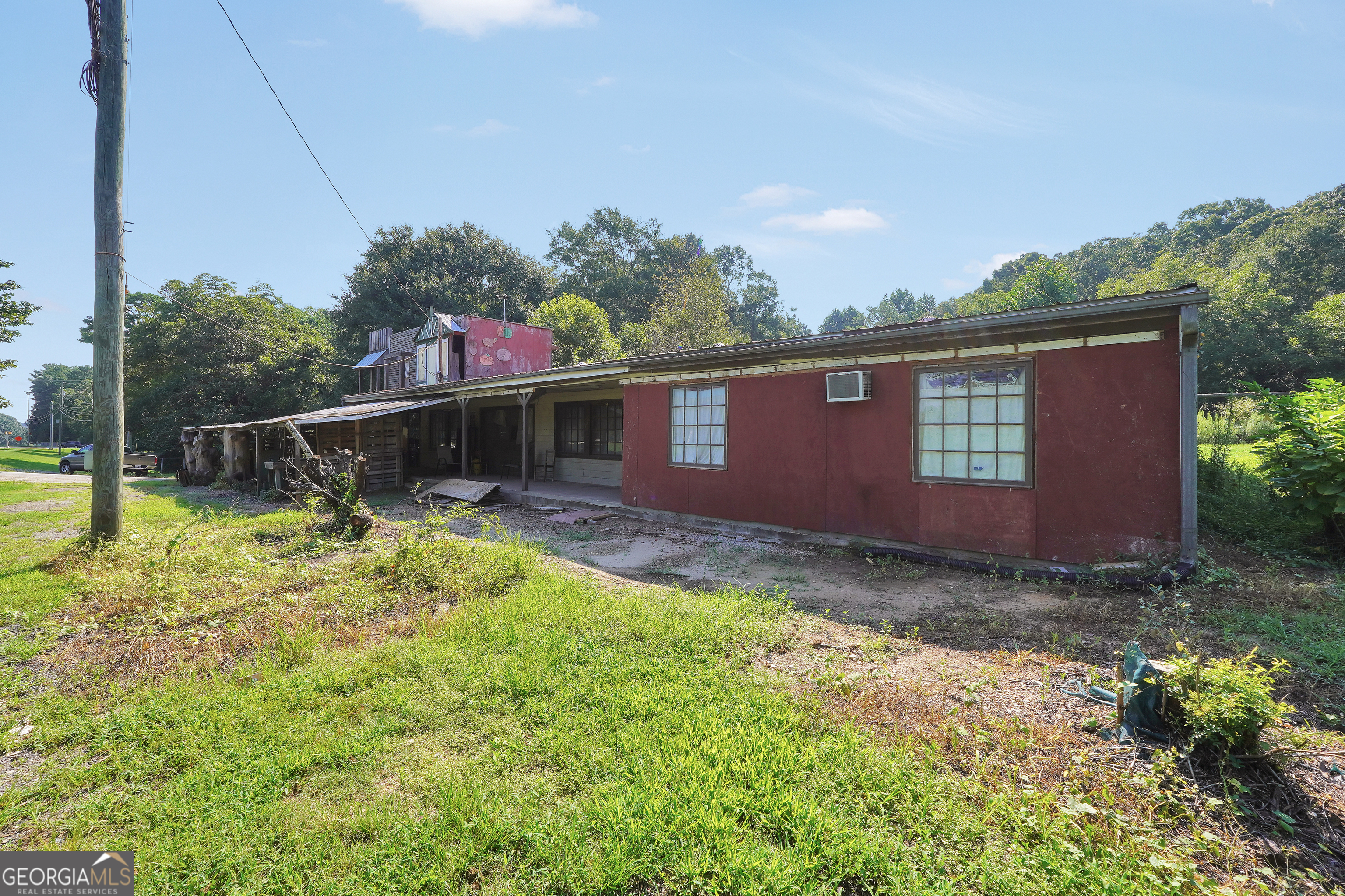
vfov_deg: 77.3
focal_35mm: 15
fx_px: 560
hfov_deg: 100.4
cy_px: 448
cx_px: 672
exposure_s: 1/125
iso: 100
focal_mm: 10
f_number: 9
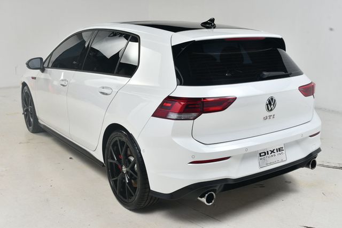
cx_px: 171
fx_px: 370
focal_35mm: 39
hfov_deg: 49.6
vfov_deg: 34.2
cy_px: 114
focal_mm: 26
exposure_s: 1/160
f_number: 13
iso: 100
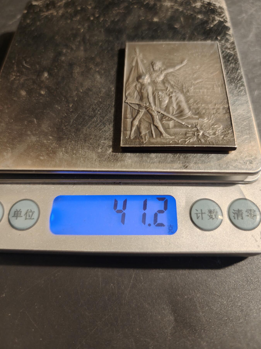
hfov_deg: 58.9
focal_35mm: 23
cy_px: 174
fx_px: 231
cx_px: 130
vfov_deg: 73.9
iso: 250
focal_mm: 6.06
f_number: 1.6
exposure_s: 1/152
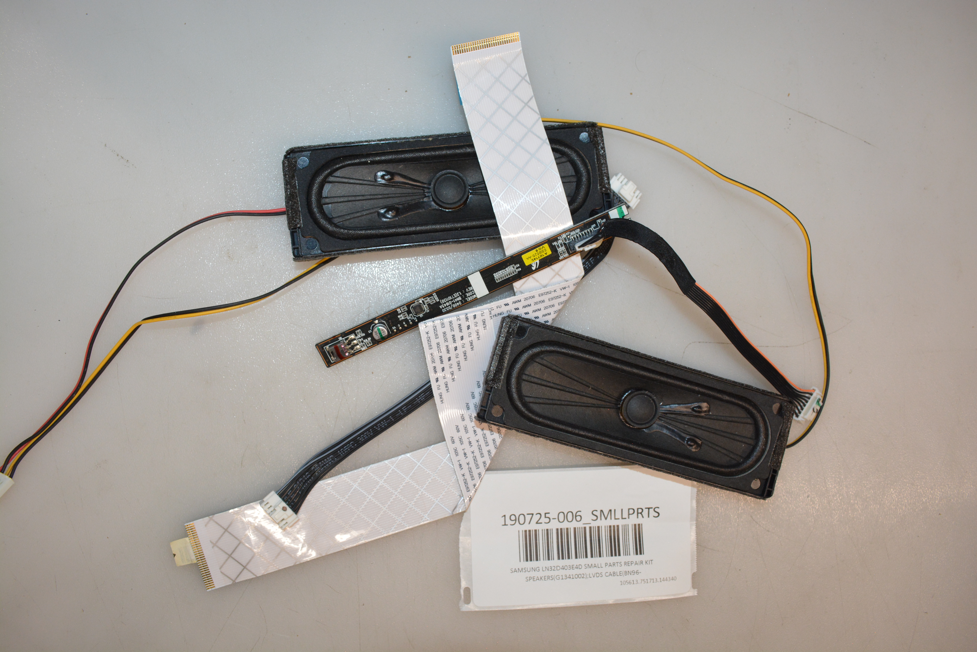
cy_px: 326
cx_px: 488
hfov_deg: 61.9
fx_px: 814
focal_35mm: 30
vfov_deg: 43.6
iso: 1000
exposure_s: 1/200
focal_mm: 20
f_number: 7.1
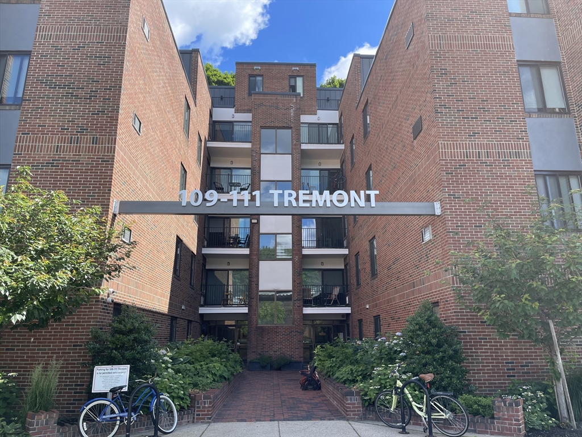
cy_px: 218
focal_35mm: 25
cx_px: 291
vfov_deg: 54.9
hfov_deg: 69.4
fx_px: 420
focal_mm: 5.1
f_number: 1.6
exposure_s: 1/1140
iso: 32
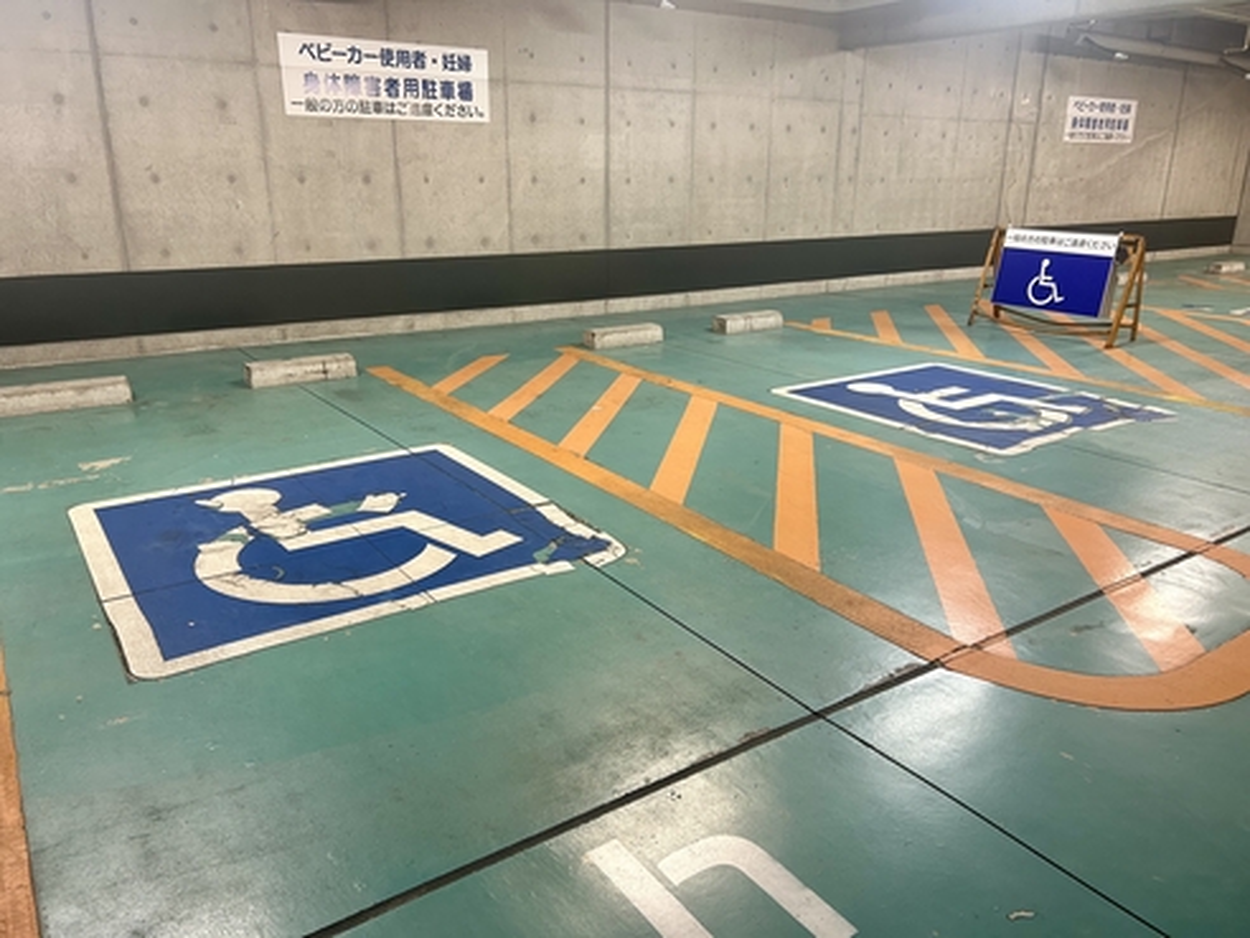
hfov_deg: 67.3
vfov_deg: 53.1
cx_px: 625
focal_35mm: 26
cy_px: 469
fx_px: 939
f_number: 1.5
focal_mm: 5.7
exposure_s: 1/60
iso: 160
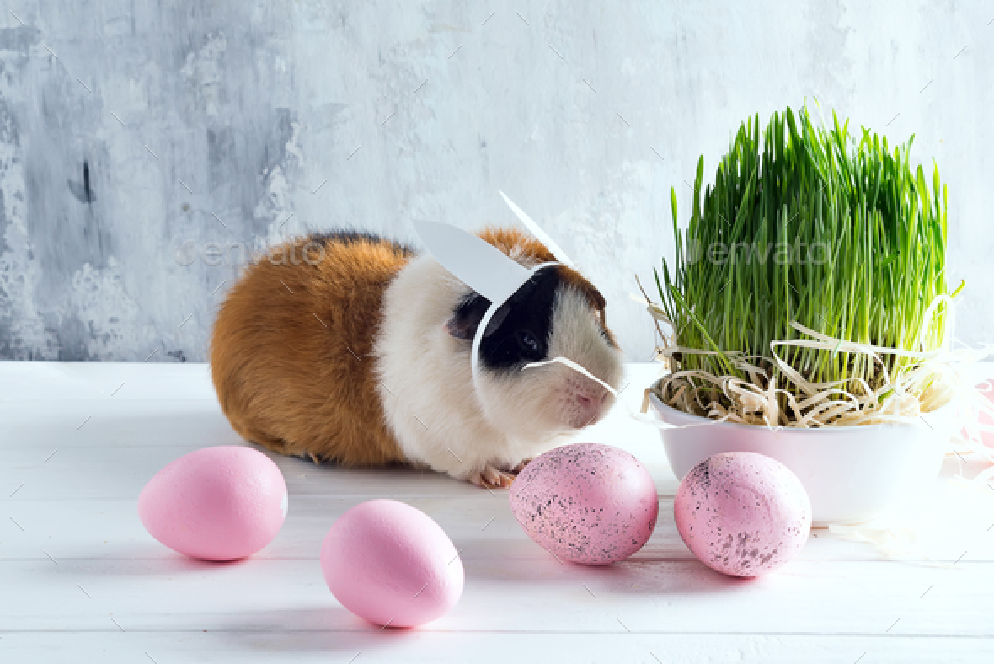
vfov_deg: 27.0
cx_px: 497
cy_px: 332
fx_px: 1381
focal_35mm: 50
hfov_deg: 39.6
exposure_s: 1/60
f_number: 11
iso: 100
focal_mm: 50
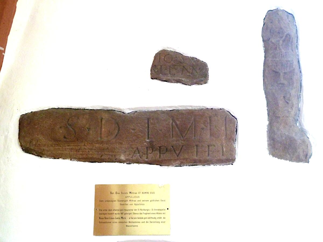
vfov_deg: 23.3
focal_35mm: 63
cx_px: 162
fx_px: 588
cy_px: 121
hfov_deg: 30.7
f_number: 4
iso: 400
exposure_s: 1/20
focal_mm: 10.3
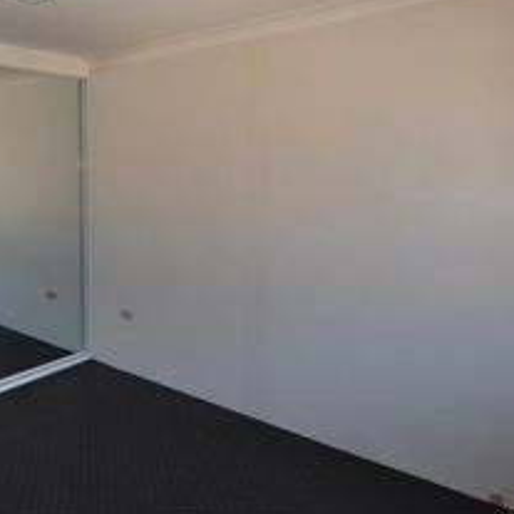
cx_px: 104
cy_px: 197
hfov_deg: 52.1
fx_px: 487
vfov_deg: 55.1
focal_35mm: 29
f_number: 5.6
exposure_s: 1/200
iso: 640
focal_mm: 10
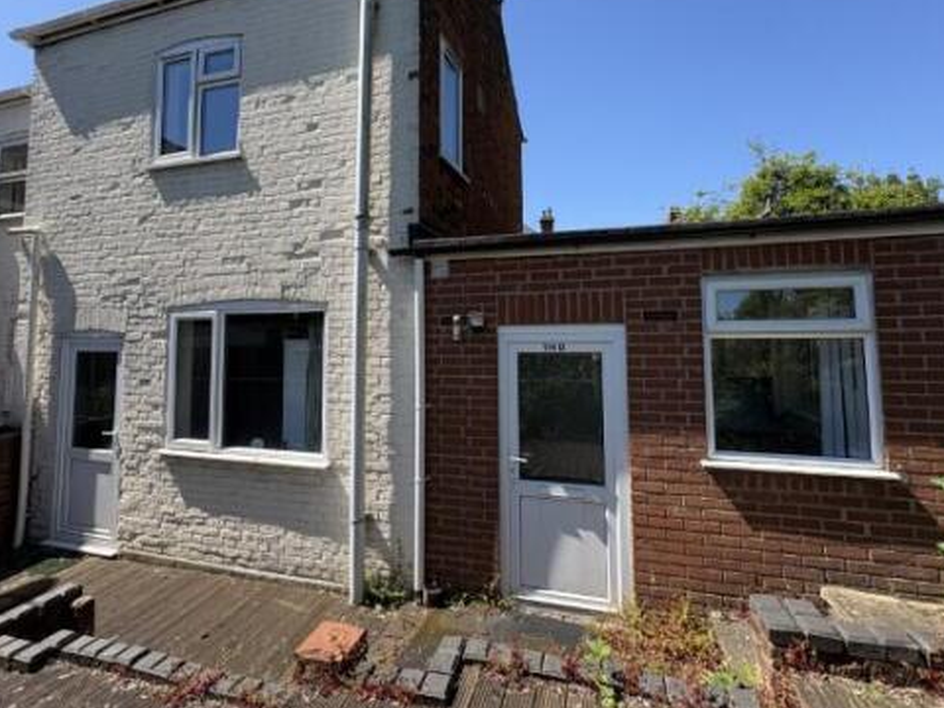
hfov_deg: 91.0
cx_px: 473
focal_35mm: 17
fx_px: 464
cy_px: 306
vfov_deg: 74.4
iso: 40
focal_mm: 2.22
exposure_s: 1/868
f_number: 2.2
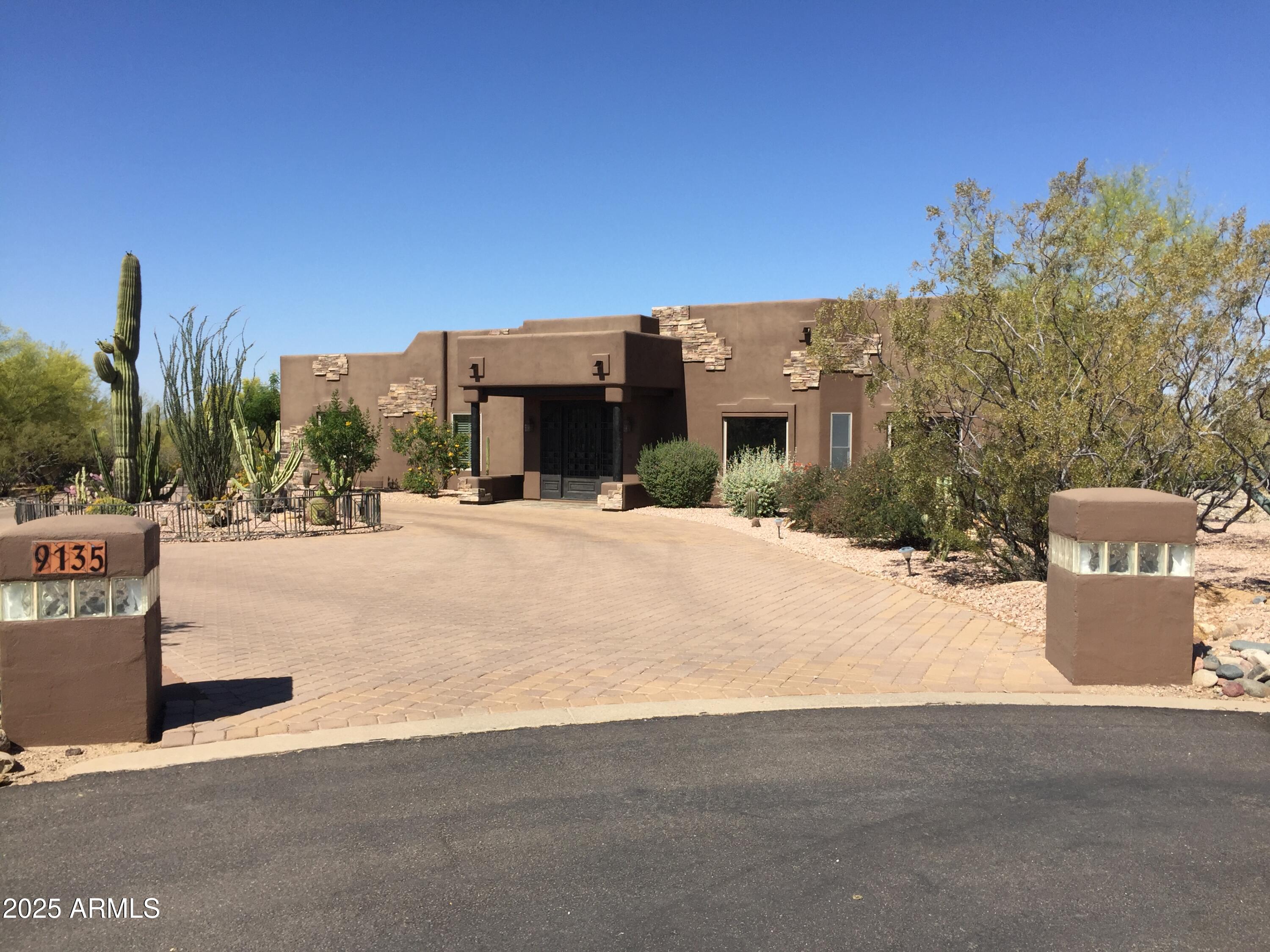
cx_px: 635
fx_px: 1064
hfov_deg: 61.7
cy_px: 476
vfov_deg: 48.2
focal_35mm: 29
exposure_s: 1/2083
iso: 32
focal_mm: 4.15
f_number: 2.2
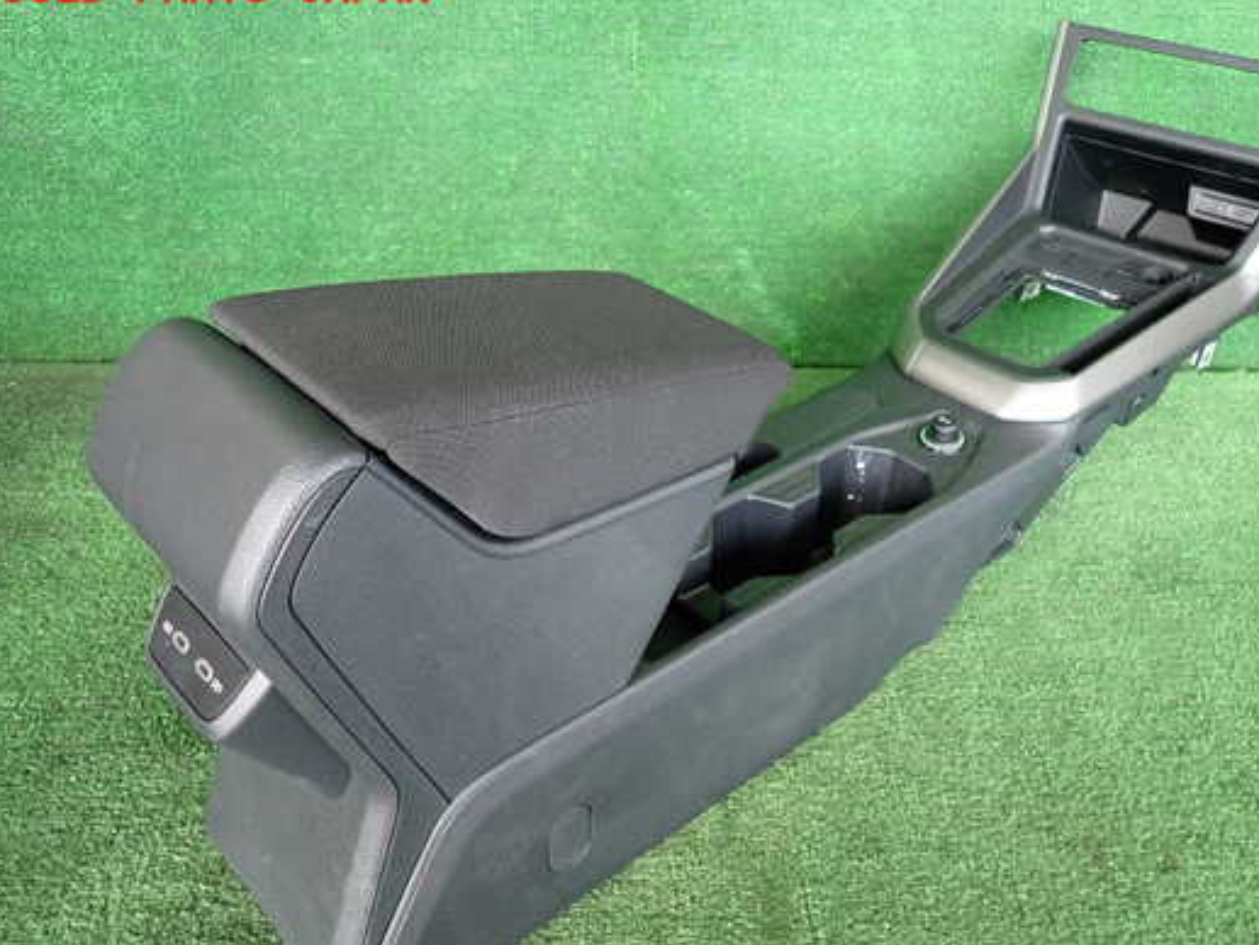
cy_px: 504
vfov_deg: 48.2
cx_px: 718
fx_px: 1055
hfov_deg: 61.4
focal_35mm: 29
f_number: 2
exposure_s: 1/125
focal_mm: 4.5
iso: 400
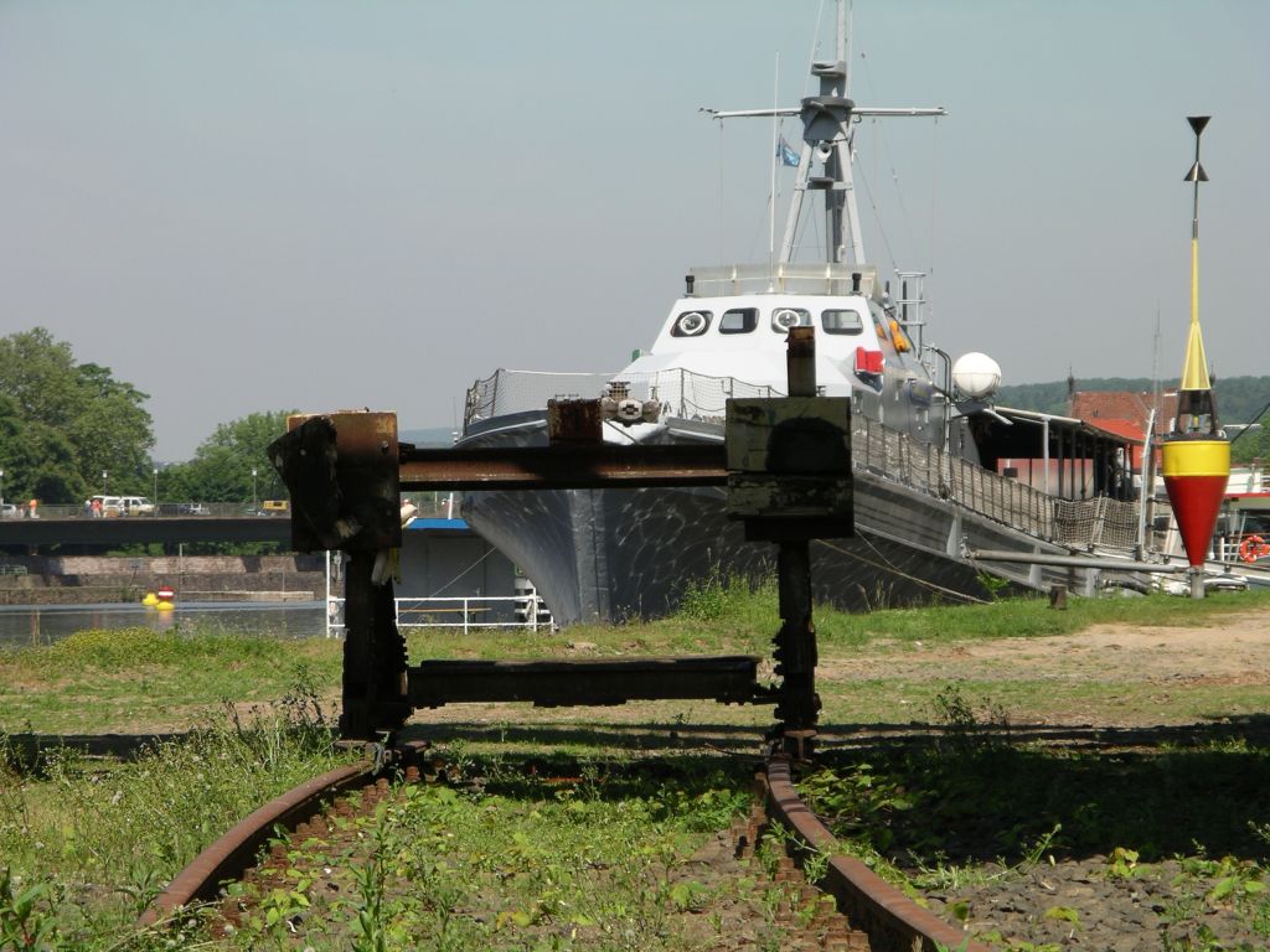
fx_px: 6861
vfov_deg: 7.9
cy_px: 476
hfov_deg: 10.6
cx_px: 635
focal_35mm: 187
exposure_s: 1/500
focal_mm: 39
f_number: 5.6
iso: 64
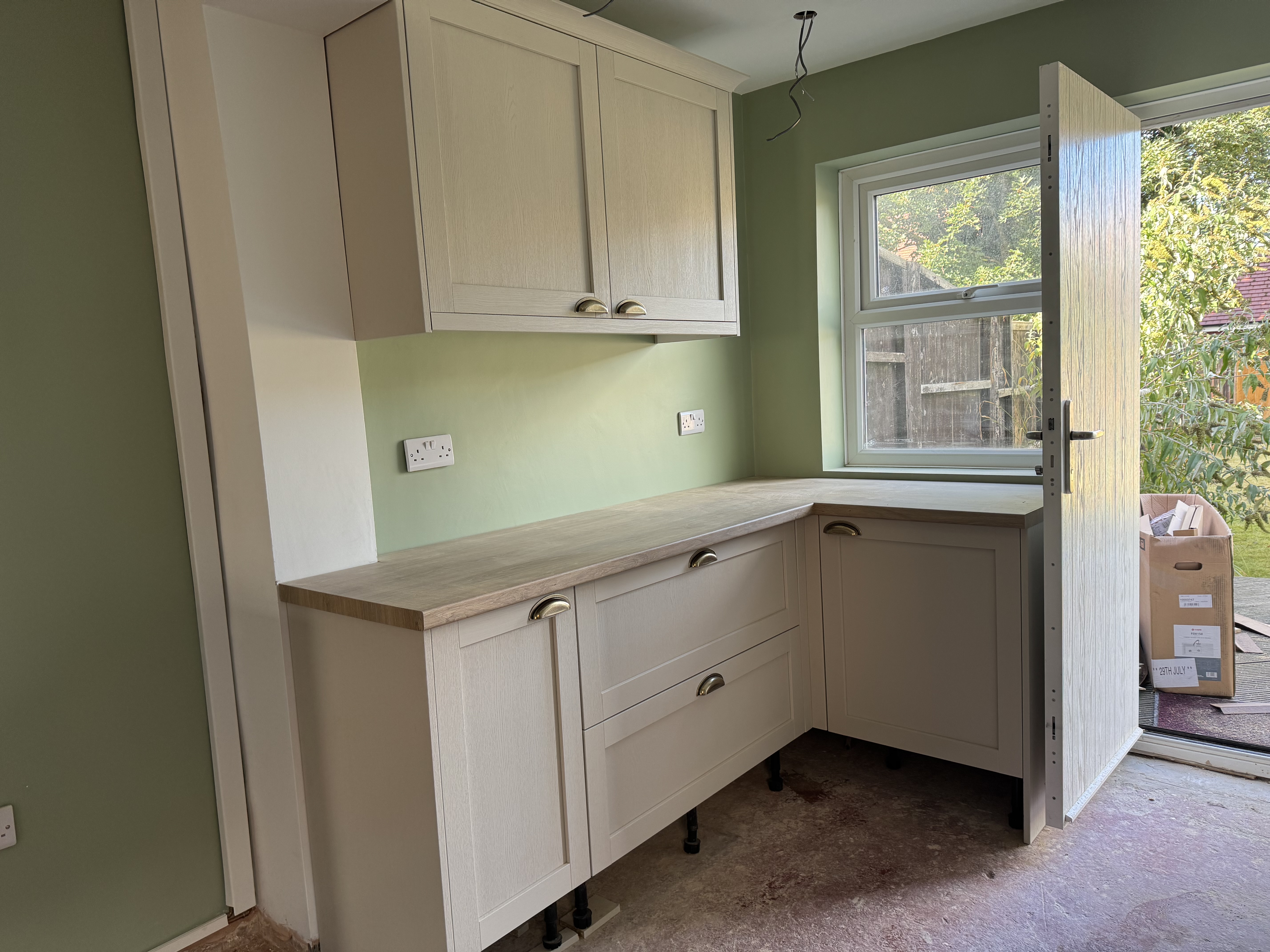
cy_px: 476
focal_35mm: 24
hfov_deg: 71.6
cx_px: 635
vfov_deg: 56.8
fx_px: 881
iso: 100
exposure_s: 1/121
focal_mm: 6.76
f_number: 1.78
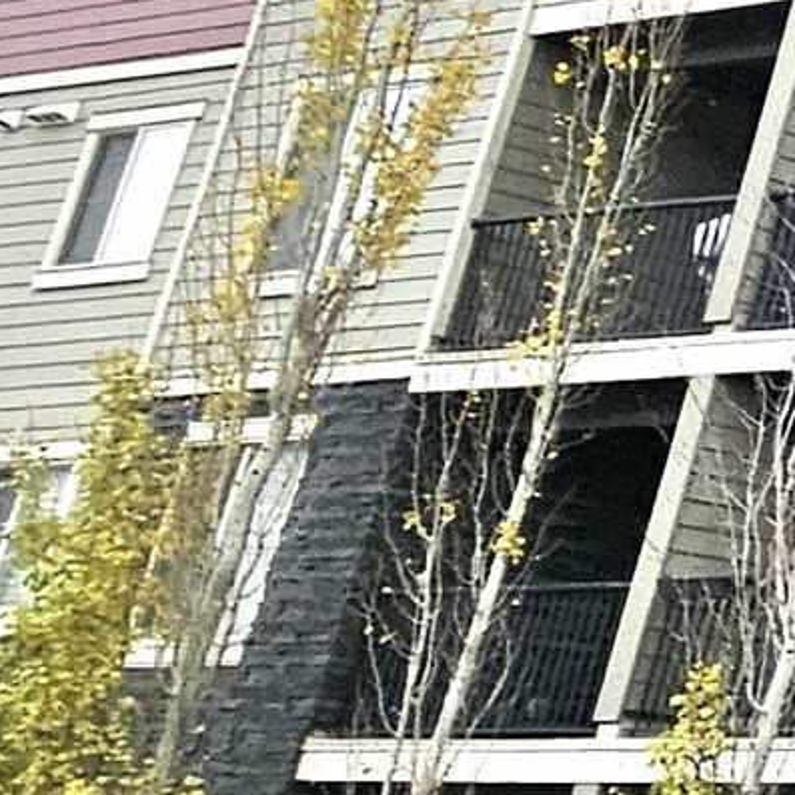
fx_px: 2313
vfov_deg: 19.5
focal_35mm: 89
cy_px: 330
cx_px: 2878
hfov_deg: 9.2
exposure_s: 1/312
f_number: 2.2
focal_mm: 2.2
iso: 50
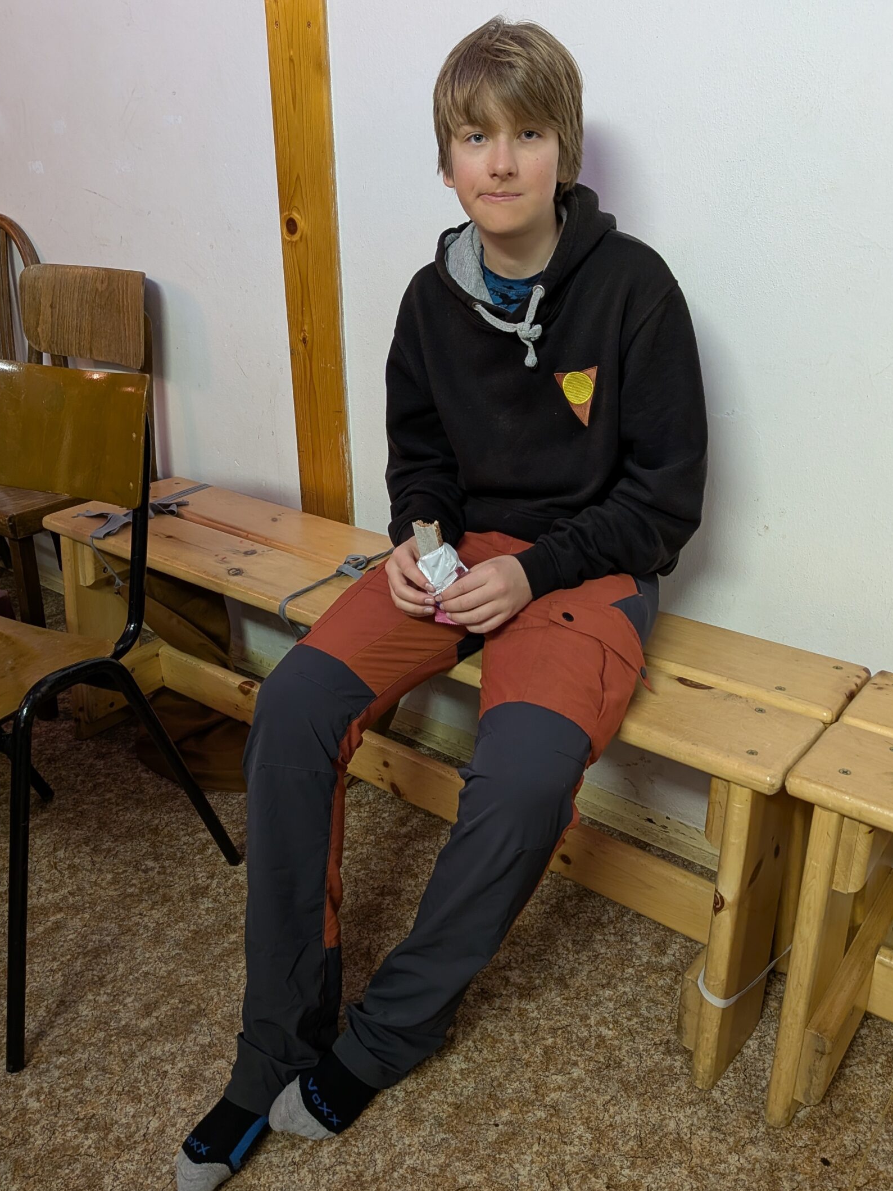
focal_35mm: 29
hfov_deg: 48.2
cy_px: 565
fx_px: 998
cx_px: 450
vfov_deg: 61.6
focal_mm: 4.53
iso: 229
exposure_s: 1/33.3
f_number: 1.7
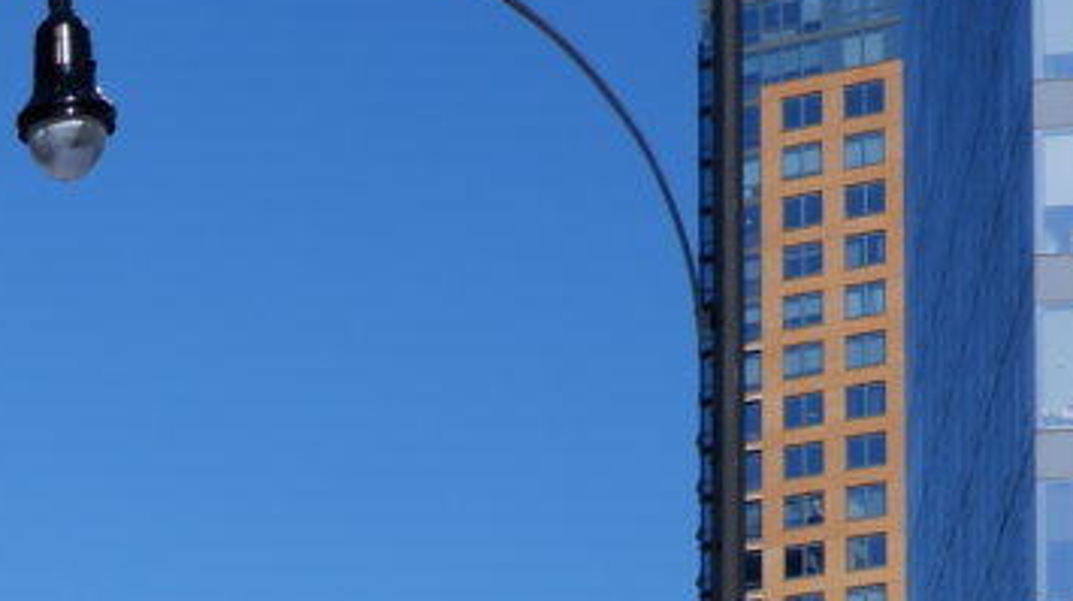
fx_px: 5032
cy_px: 1480
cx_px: -1106
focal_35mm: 177
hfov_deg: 11.0
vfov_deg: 6.5
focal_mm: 26.4
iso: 200
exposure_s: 1/800
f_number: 9
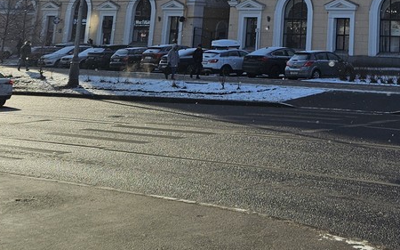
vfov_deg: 17.6
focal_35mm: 65
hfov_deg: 29.6
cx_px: 393
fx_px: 708
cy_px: -140
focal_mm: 5.4
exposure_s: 1/3598
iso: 25
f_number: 1.8
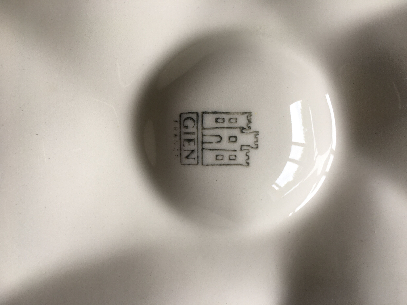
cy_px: 152
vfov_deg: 48.2
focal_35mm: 29
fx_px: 341
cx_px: 204
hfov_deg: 61.7
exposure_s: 1/50
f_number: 2.2
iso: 25
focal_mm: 4.15
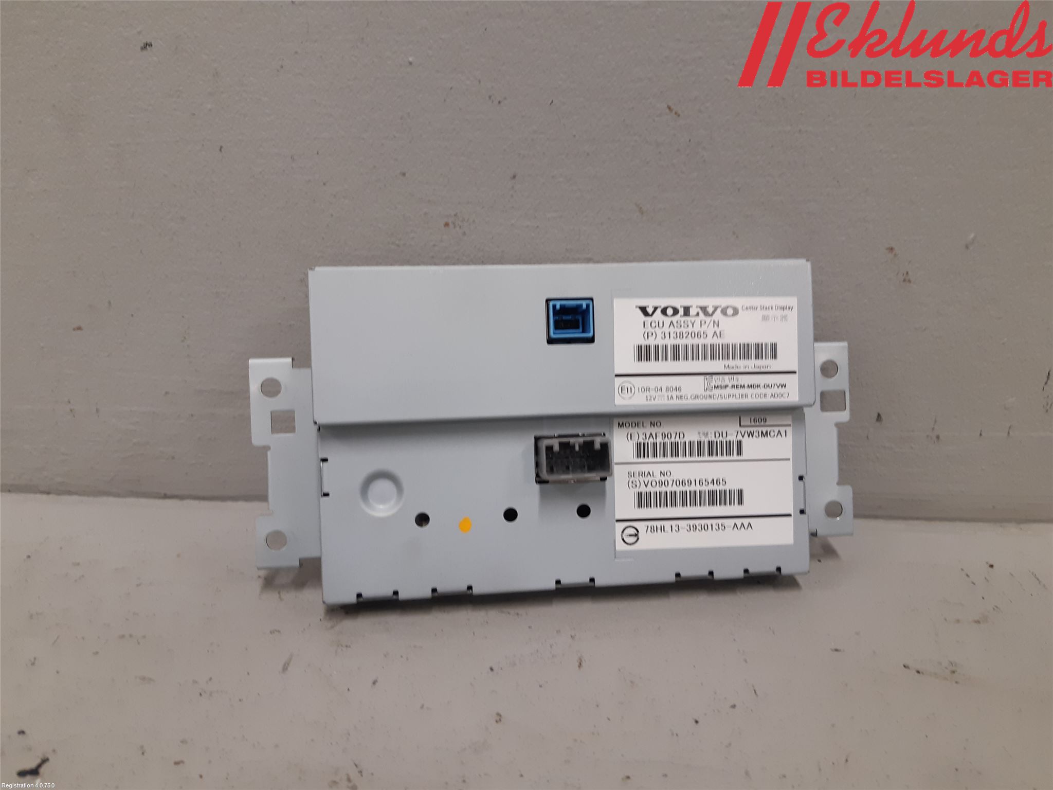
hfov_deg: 67.3
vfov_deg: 53.1
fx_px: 791
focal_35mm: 26
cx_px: 526
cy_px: 395
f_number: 1.7
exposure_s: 1/50
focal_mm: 3.93
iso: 125
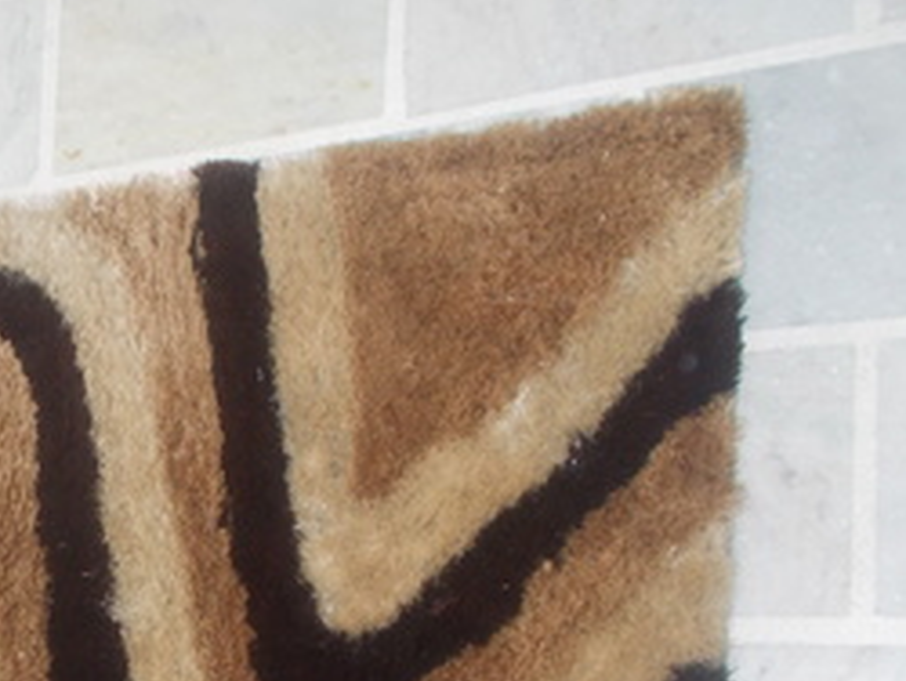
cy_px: 647
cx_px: 62
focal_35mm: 52
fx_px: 1362
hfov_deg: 34.4
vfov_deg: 26.8
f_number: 3.2
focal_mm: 4.6
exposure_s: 1/25
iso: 200
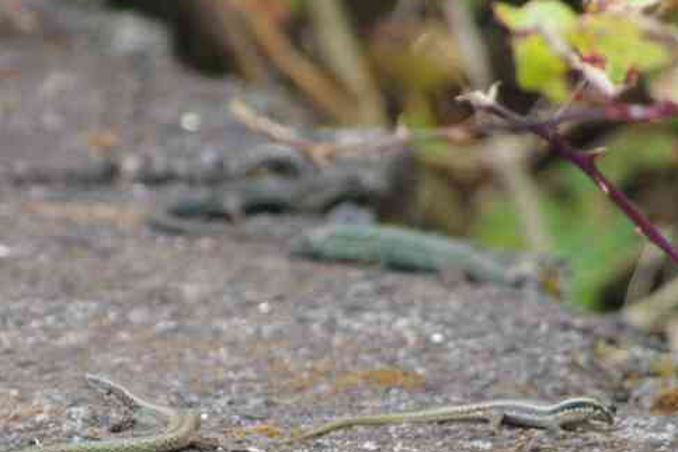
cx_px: 295
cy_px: 456
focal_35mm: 807
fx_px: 15197
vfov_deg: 1.7
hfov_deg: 2.6
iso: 1600
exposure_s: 1/320
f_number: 9
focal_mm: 260
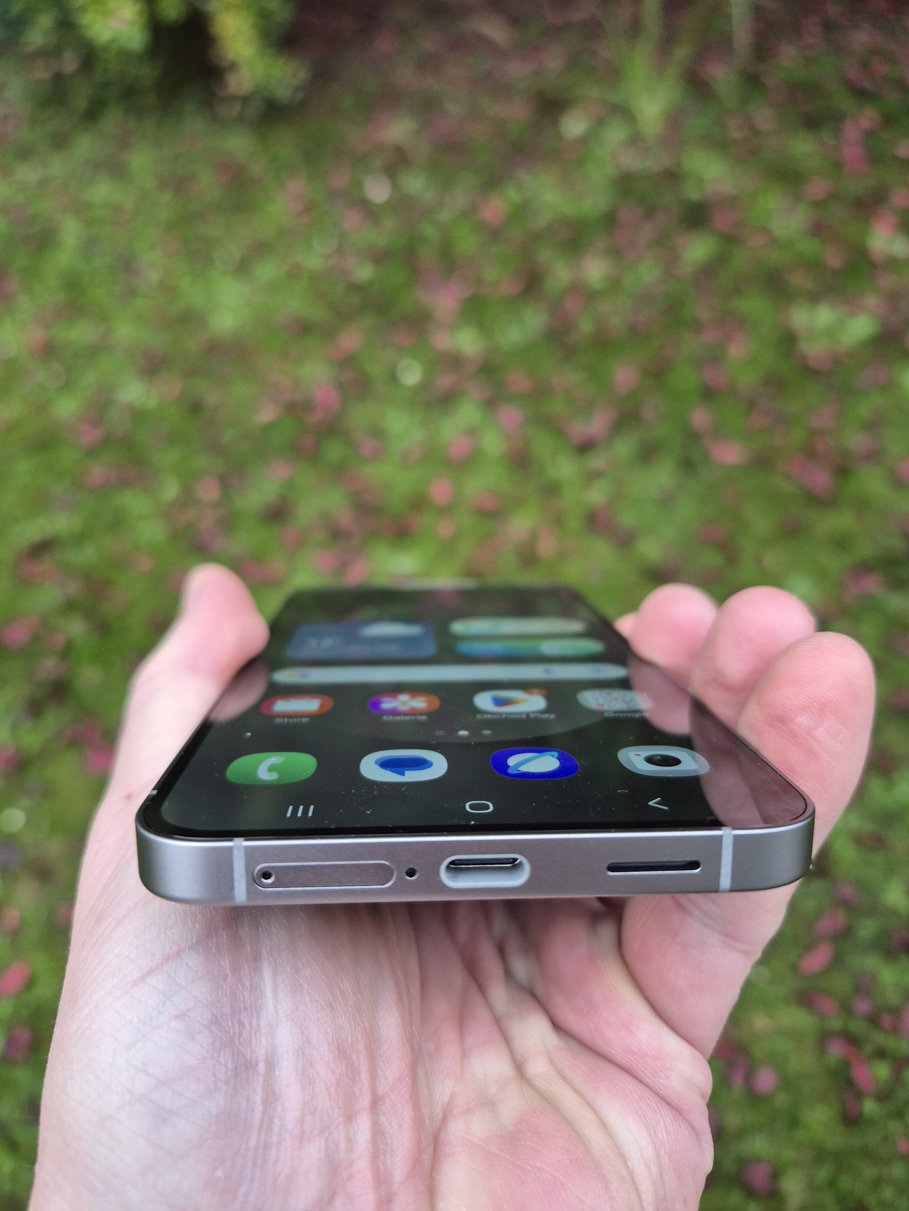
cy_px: 606
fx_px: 805
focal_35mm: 23
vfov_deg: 73.9
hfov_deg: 58.9
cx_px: 454
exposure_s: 1/100
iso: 250
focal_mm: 5.4
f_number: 1.8
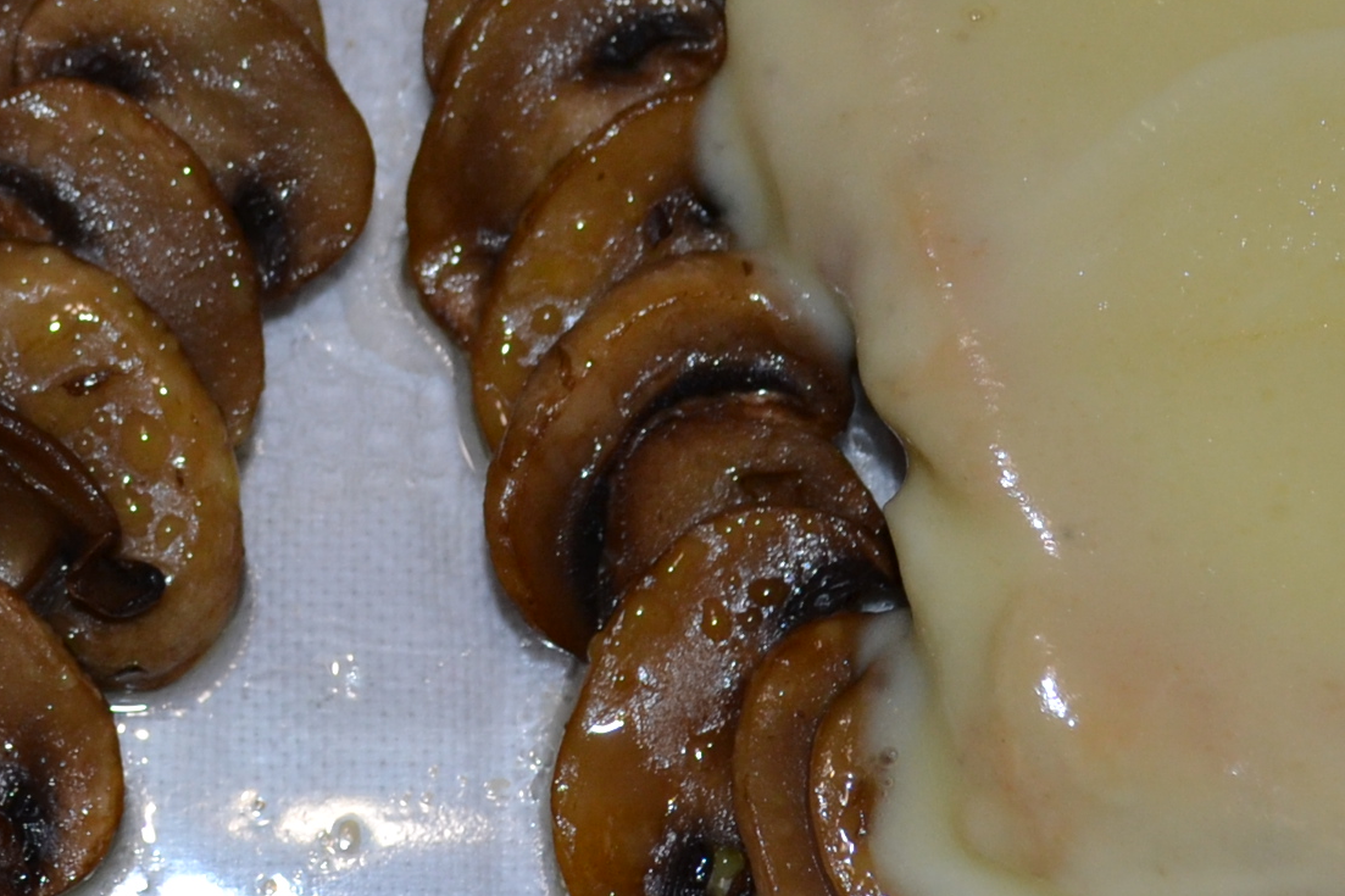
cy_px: -123
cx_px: 311
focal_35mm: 165
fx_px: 6147
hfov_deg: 12.4
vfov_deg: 8.3
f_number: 5
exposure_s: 1/60
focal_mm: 35
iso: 400
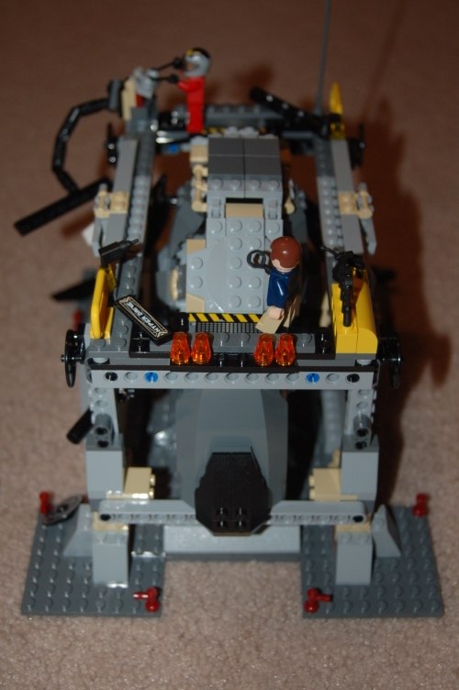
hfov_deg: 23.7
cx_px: 230
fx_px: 1092
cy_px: 345
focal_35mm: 57
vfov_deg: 35.1
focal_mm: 38
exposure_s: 1/60
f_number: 4.2
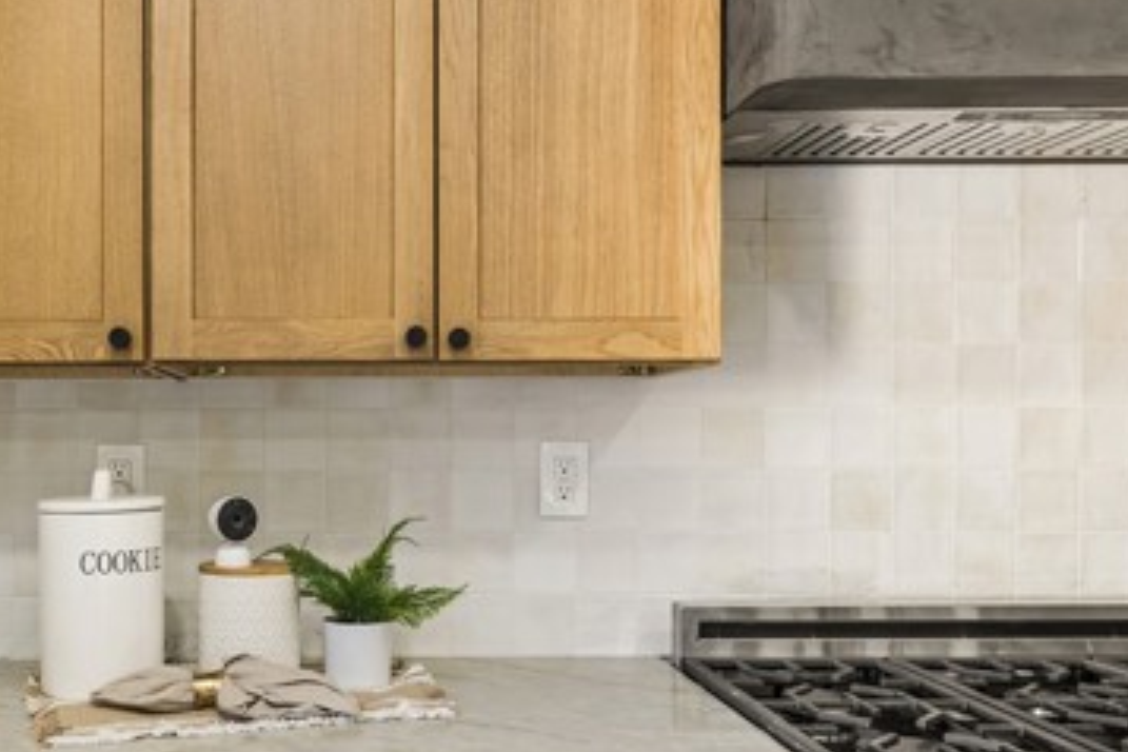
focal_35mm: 35
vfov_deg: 37.8
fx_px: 1093
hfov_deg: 53.0
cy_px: 449
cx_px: 338
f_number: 6.3
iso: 125
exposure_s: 1/10
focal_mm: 19.5
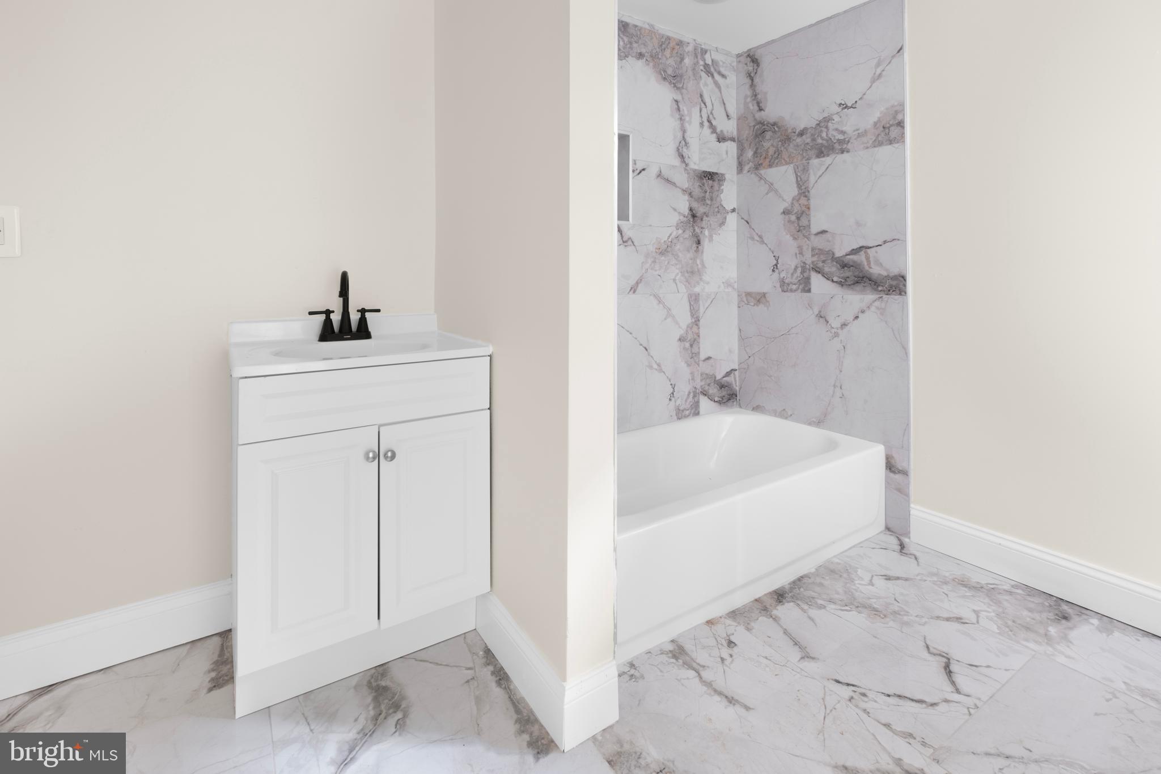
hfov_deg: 100.4
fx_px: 484
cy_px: 387
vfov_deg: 77.3
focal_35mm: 15
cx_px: 580
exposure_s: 1.4
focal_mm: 10
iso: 320
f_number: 4
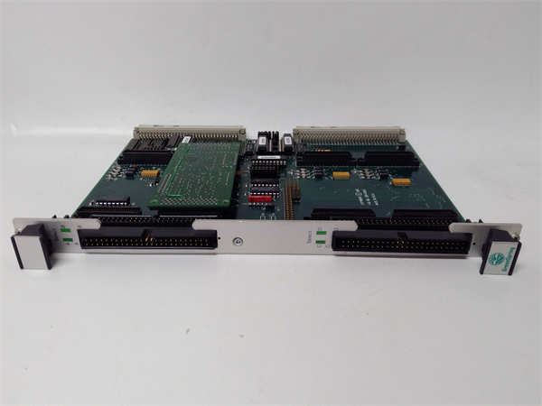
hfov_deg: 65.3
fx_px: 423
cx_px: 271
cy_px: 203
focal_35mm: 27
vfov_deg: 51.4
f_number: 2
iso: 182
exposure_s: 1/33
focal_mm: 3.79
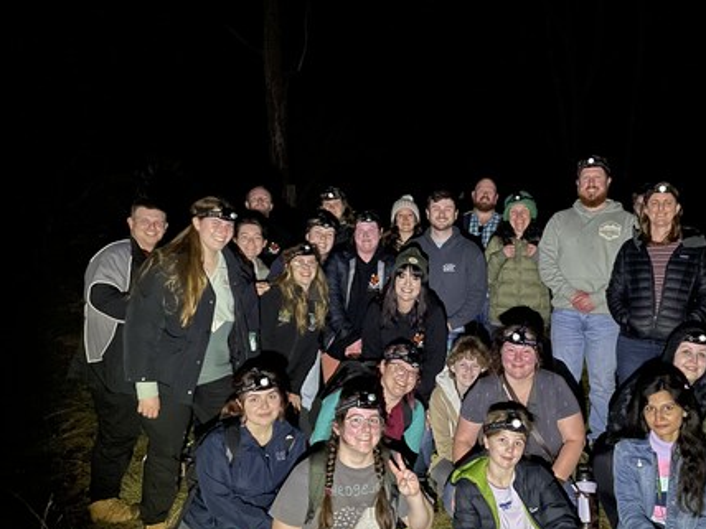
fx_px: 693
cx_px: 434
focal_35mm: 34
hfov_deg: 53.5
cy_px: 318
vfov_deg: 41.6
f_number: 1.6
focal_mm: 4.2
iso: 1600
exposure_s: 1/7
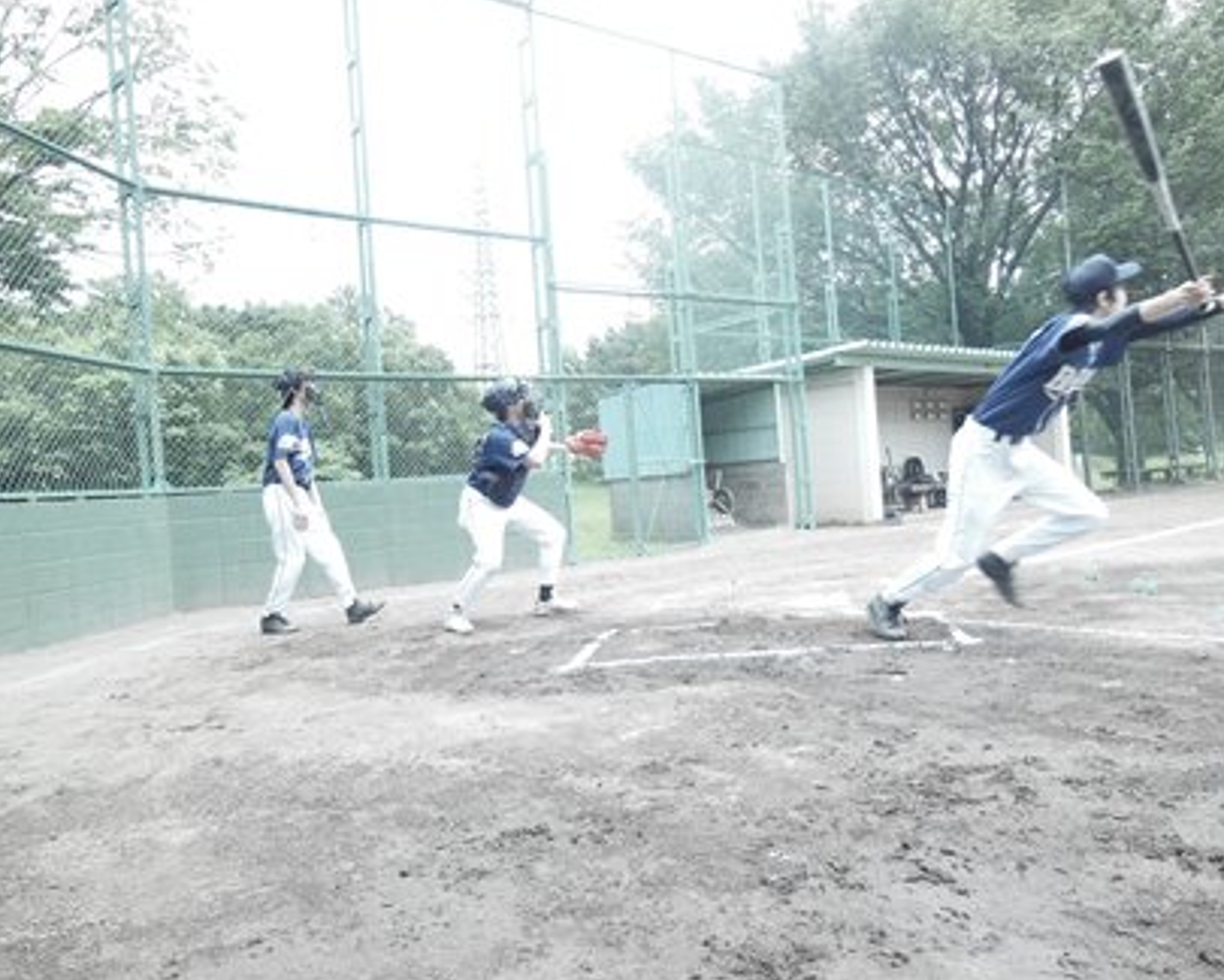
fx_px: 978
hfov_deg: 64.1
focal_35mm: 27
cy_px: 484
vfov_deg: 53.2
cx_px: 626
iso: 125
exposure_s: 1/200
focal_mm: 4.5
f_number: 3.5
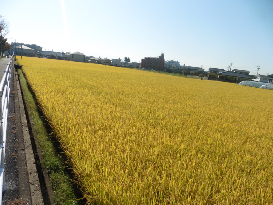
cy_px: 102
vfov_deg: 56.8
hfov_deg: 71.6
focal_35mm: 24
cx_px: 136
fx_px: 189
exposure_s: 1/1250
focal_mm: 4.3
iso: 100
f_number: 4
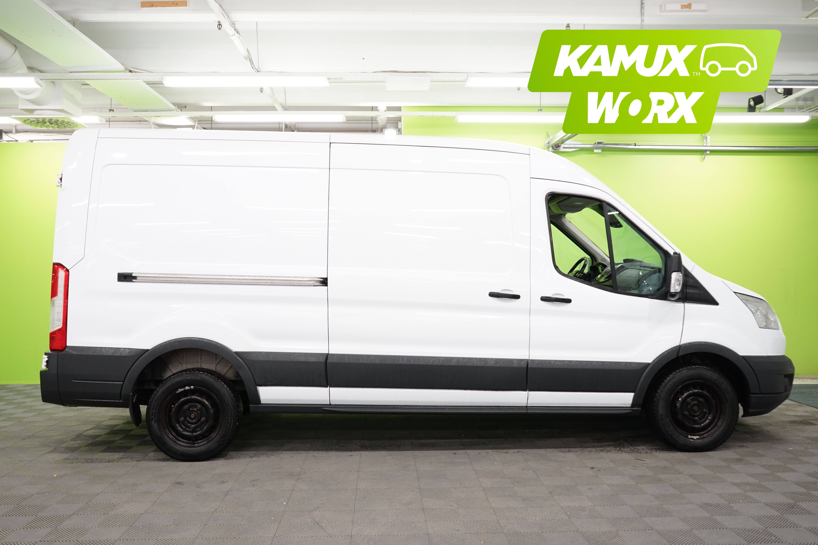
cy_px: 272
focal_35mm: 30
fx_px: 682
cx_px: 409
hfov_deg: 61.9
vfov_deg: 43.6
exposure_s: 1/30
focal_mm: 30
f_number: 6.3
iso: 800
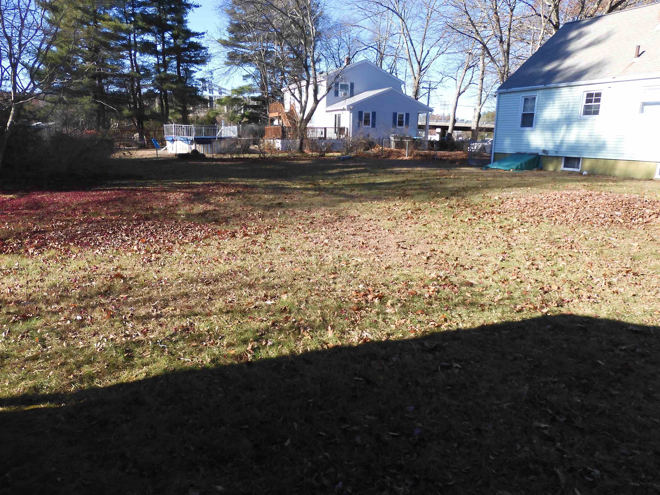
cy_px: 248
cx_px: 330
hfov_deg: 71.6
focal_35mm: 24
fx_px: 458
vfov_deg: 56.8
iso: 100
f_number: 3.4
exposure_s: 1/400
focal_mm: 4.3
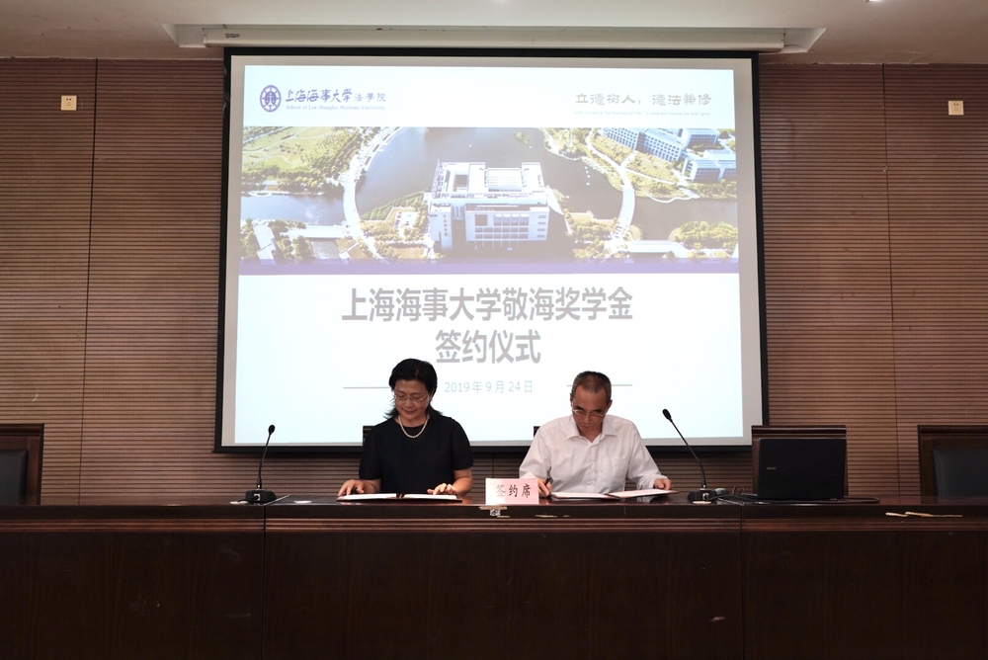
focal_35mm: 38
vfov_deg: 35.1
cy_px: 330
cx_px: 494
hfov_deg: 50.7
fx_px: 1043
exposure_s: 1/30
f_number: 5.6
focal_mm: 38
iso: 500
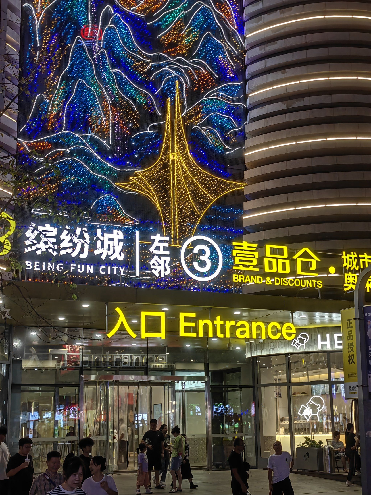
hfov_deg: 28.0
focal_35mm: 52
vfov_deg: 36.8
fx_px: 743
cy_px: 248
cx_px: 186
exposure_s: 1/99
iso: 80
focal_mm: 5.54
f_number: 1.8
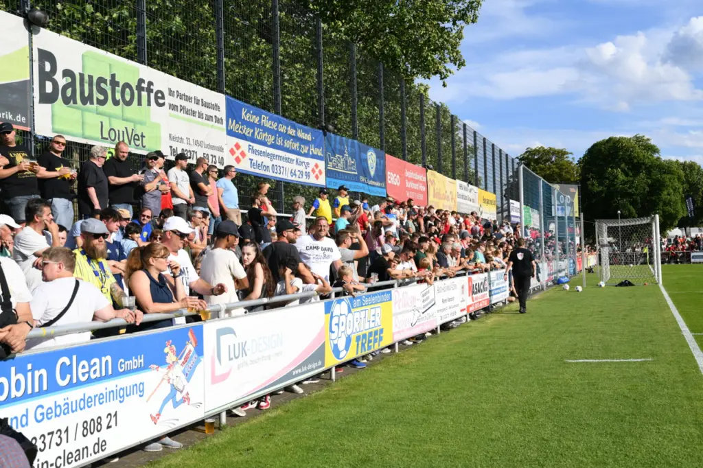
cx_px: 352
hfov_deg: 48.5
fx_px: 781
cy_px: 234
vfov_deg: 33.4
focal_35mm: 40
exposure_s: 1/640
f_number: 5
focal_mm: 40
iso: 100
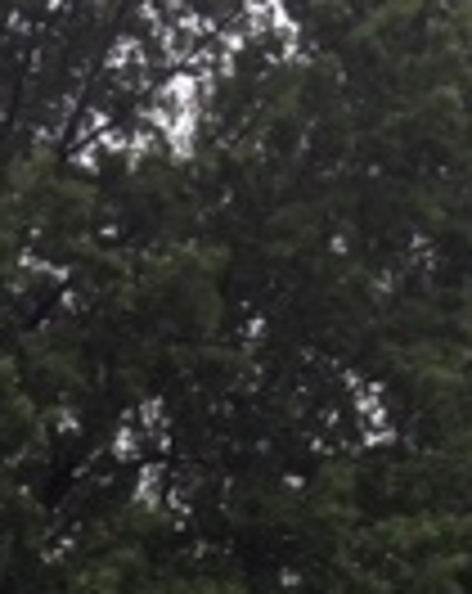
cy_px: 976
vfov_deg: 11.1
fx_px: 2909
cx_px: -171
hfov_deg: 9.1
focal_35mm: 166
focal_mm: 4.28
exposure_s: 1/216
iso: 64
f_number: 2.4
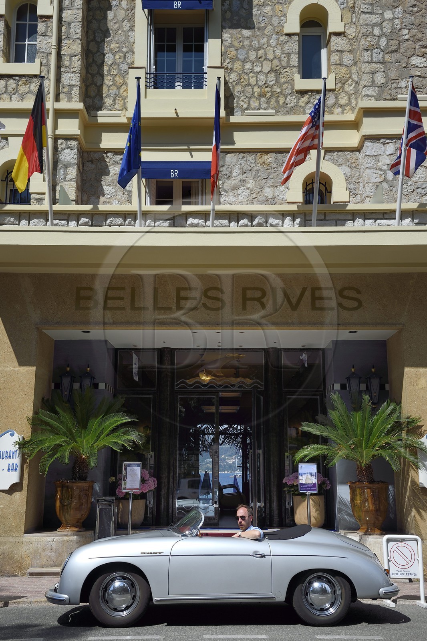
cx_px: 214
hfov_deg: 36.9
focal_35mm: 36
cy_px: 320
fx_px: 641
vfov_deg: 53.1
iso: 400
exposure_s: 1/500
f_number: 11
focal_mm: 36
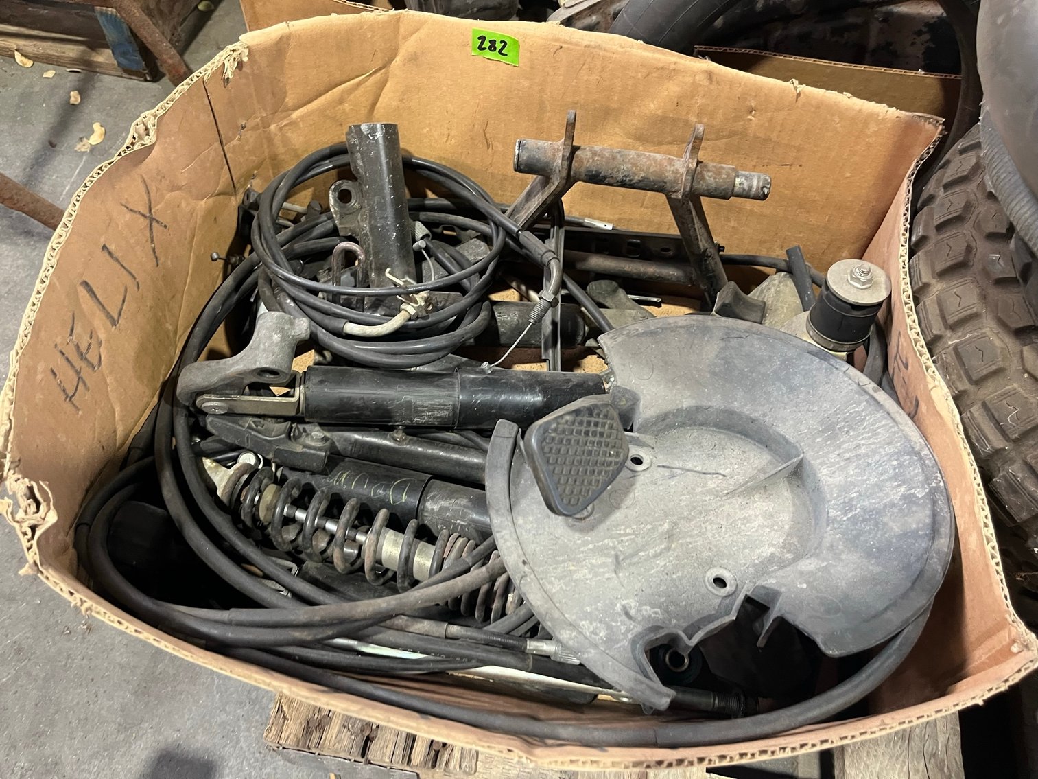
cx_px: 519
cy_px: 390
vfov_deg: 53.1
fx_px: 780
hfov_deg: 67.3
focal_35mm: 26
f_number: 1.6
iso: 320
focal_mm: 5.1
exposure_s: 1/60
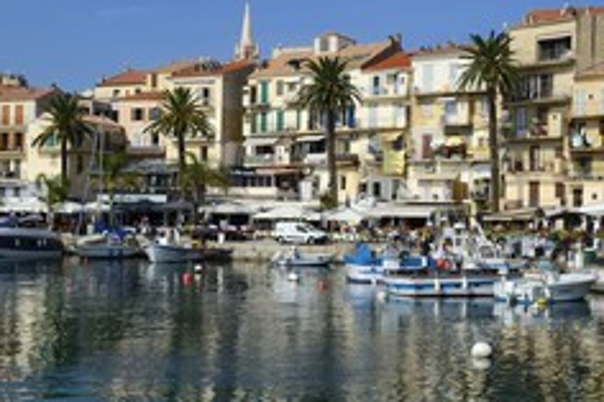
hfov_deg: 35.0
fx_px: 956
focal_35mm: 57
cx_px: 342
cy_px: 207
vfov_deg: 23.7
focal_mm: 32
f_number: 16
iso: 200
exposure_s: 1/200
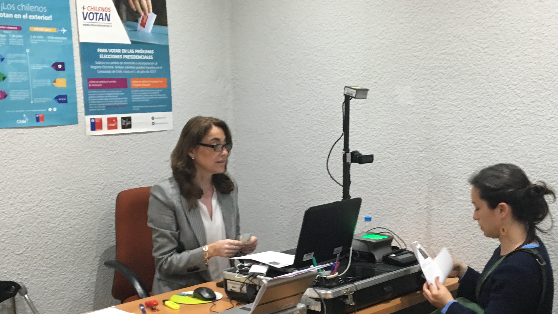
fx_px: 784
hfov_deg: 39.1
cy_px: 213
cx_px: 310
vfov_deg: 22.5
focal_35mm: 53
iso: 160
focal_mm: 4.15
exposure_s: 1/33
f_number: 2.2
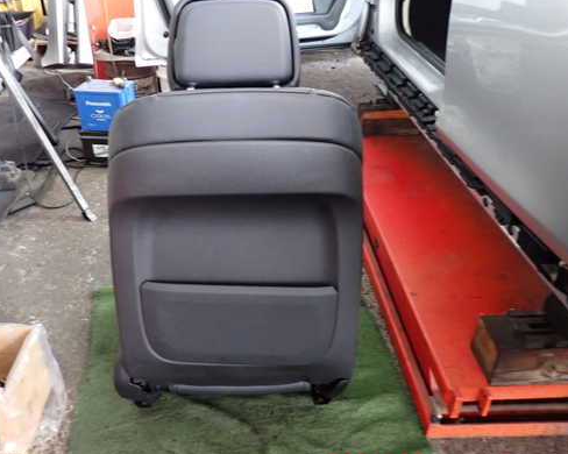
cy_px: 219
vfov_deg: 48.5
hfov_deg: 58.6
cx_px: 244
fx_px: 504
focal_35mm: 30
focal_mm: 4.5
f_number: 2
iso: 500
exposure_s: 1/30
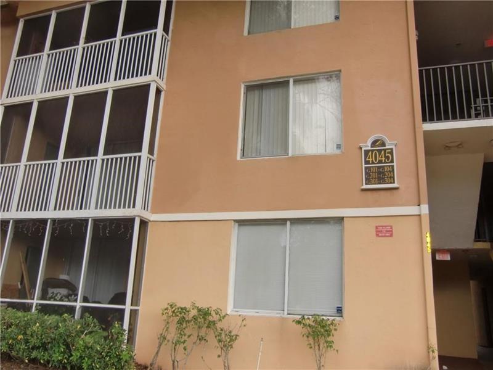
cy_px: 185
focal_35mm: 29
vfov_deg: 48.2
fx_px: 413
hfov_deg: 61.7
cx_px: 246
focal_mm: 5.2
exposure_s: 1/125
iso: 64
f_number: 3.5
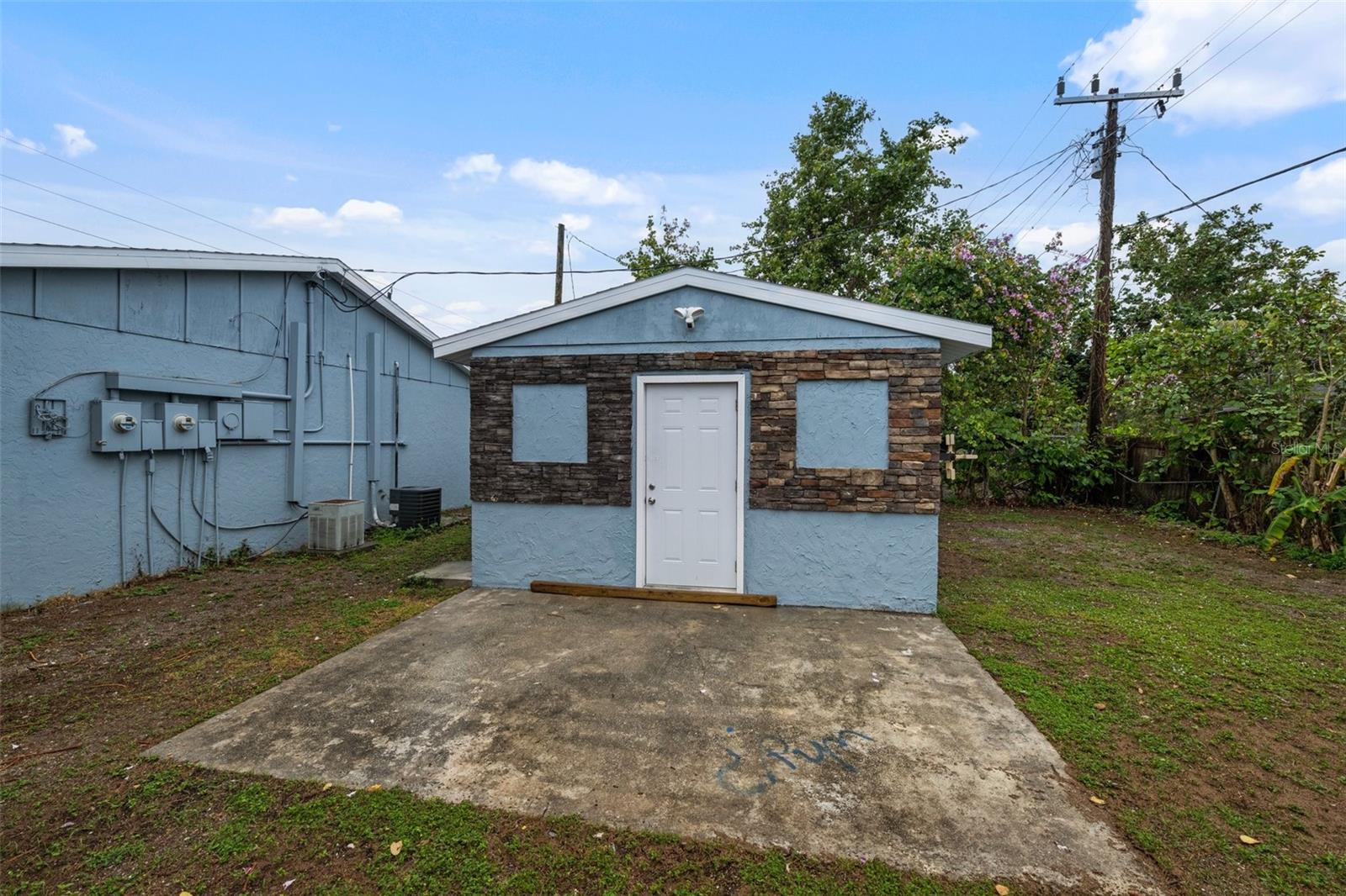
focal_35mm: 14
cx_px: 673
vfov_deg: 81.2
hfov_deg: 104.3
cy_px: 448
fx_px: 523
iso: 400
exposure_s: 1/125
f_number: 8
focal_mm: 14
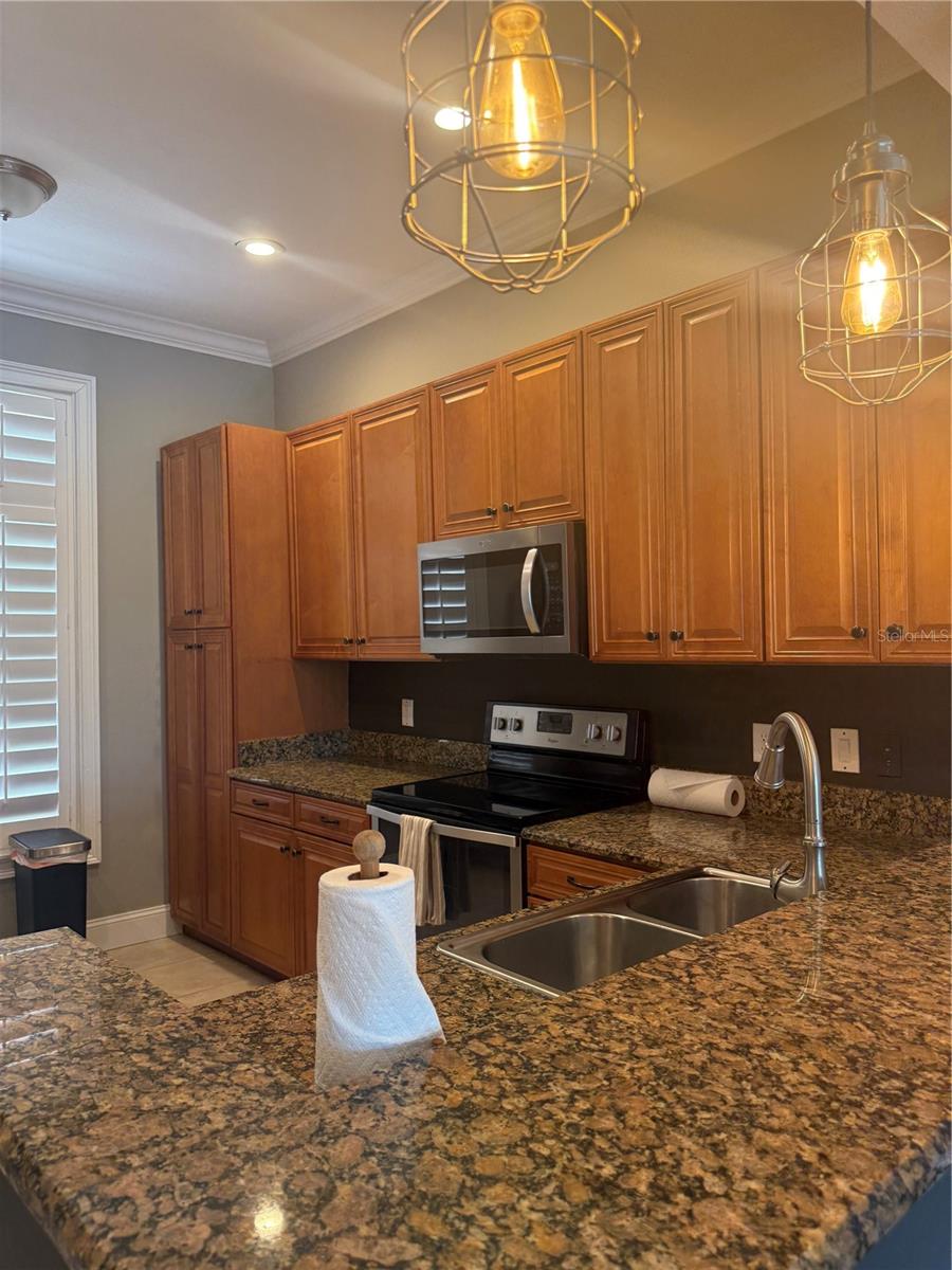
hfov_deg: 56.8
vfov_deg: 71.6
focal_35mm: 24
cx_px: 476
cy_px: 635
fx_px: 880
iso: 160
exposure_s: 1/60
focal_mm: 6.76
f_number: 1.78
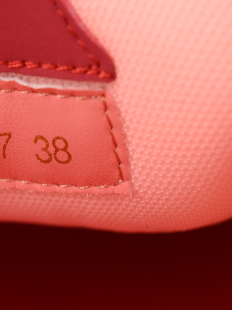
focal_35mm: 237
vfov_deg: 8.4
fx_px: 2118
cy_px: 143
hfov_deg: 6.2
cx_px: -34
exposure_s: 1/100
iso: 400
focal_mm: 120
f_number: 11
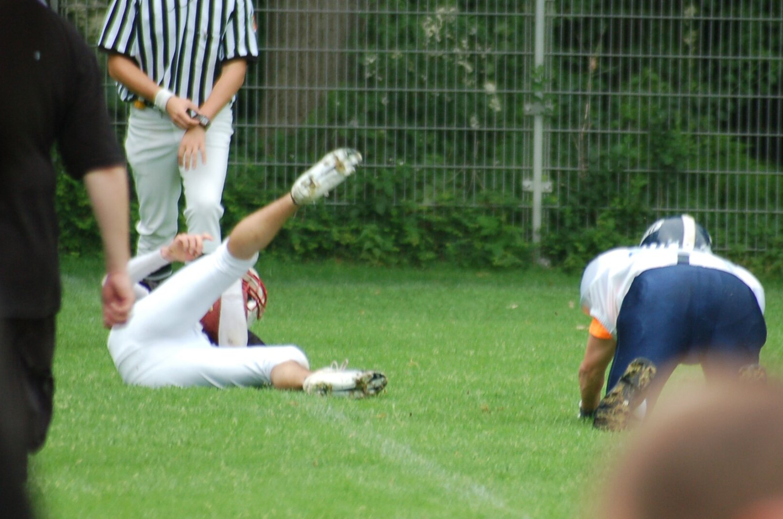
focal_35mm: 609
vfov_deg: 2.2
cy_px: 253
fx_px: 13218
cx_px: 465
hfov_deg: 3.4
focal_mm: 300
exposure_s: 1/500
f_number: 5.6
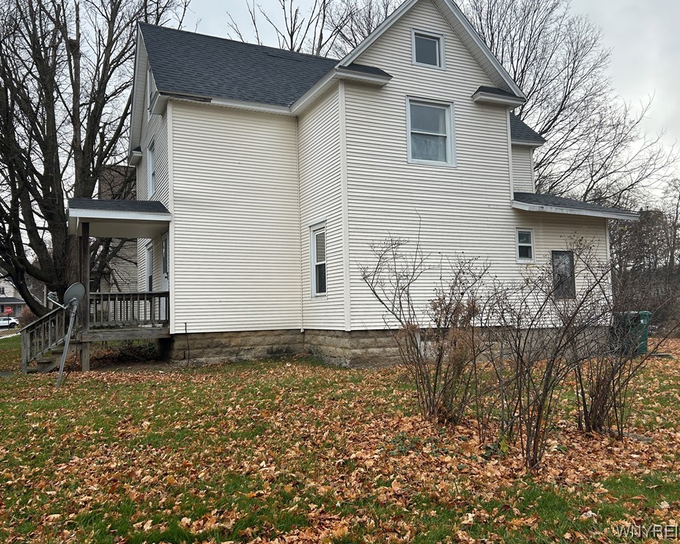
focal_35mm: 28
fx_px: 563
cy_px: 266
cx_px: 317
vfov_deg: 51.5
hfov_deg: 62.2
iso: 50
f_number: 1.5
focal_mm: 5.7
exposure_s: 1/340
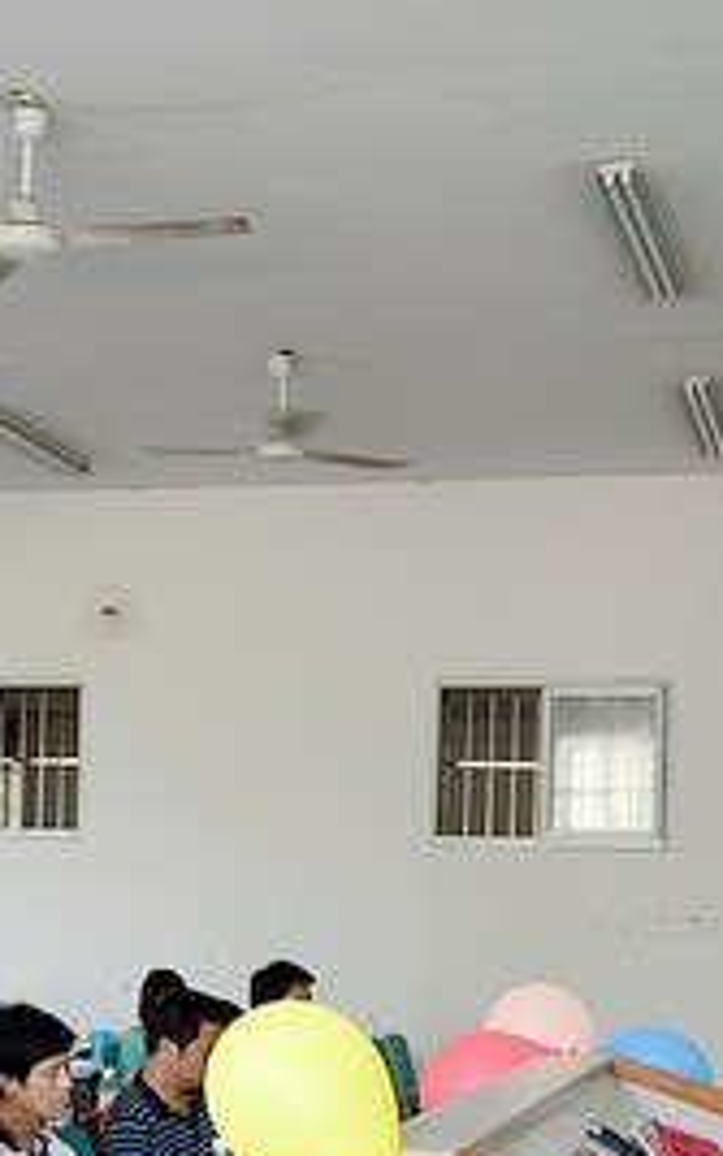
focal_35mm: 65
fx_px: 2053
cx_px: 390
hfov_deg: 20.0
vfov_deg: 31.1
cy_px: 820
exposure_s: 1/80
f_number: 3.8
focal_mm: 19
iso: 640
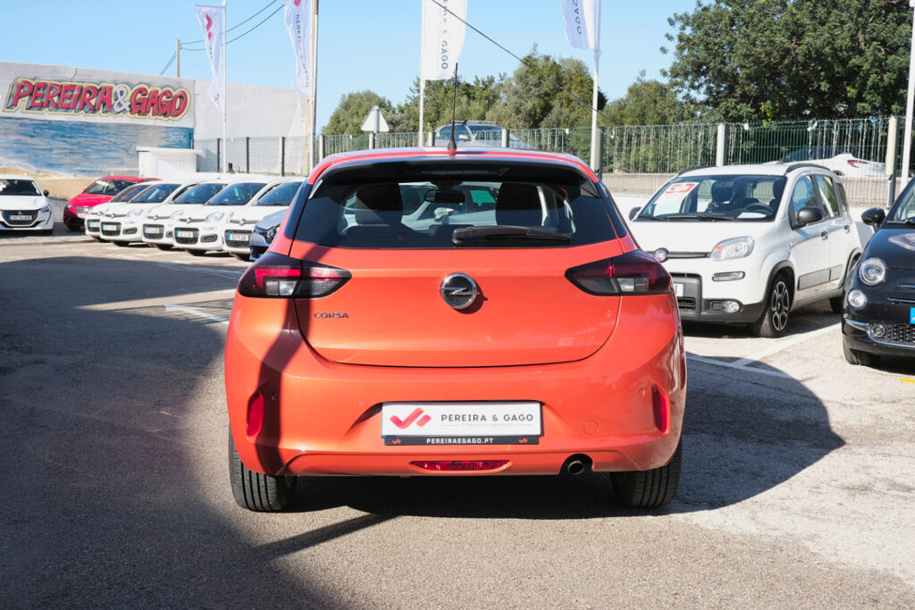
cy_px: 305
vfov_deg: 33.4
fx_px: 1017
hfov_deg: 48.5
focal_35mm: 40
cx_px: 458
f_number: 9
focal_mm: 26.4
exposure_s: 1/160
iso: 160
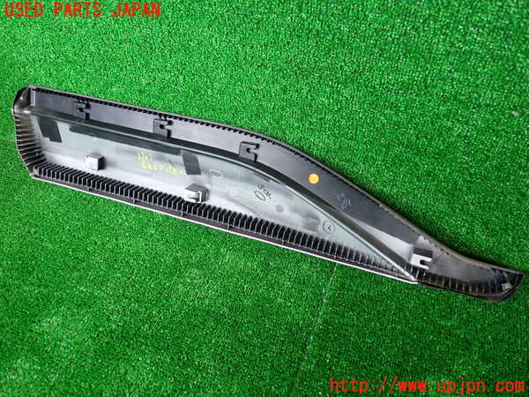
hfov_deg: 60.0
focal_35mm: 30
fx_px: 458
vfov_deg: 46.8
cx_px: 264
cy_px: 198
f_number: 2.3
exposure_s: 1/100
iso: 200
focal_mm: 5.4
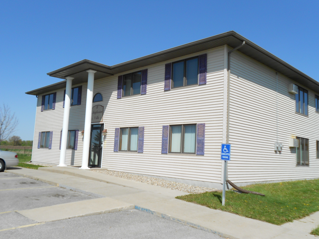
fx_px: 295
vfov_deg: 44.2
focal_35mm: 32
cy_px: 120
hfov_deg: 56.8
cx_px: 160
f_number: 3.6
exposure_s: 1/1250
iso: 80
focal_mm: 5.8
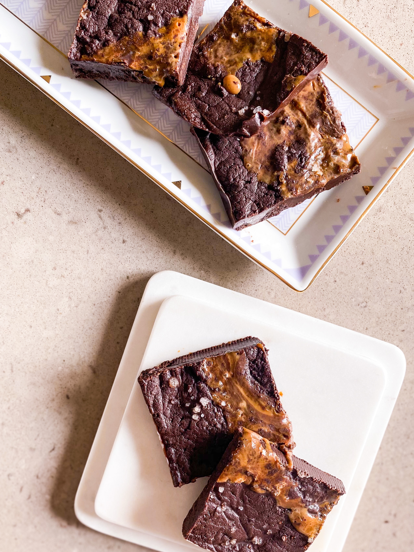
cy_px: 313
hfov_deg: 45.4
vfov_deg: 58.1
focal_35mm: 31
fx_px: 494
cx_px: 209
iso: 64
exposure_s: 1/120
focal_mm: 4.25
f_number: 1.8
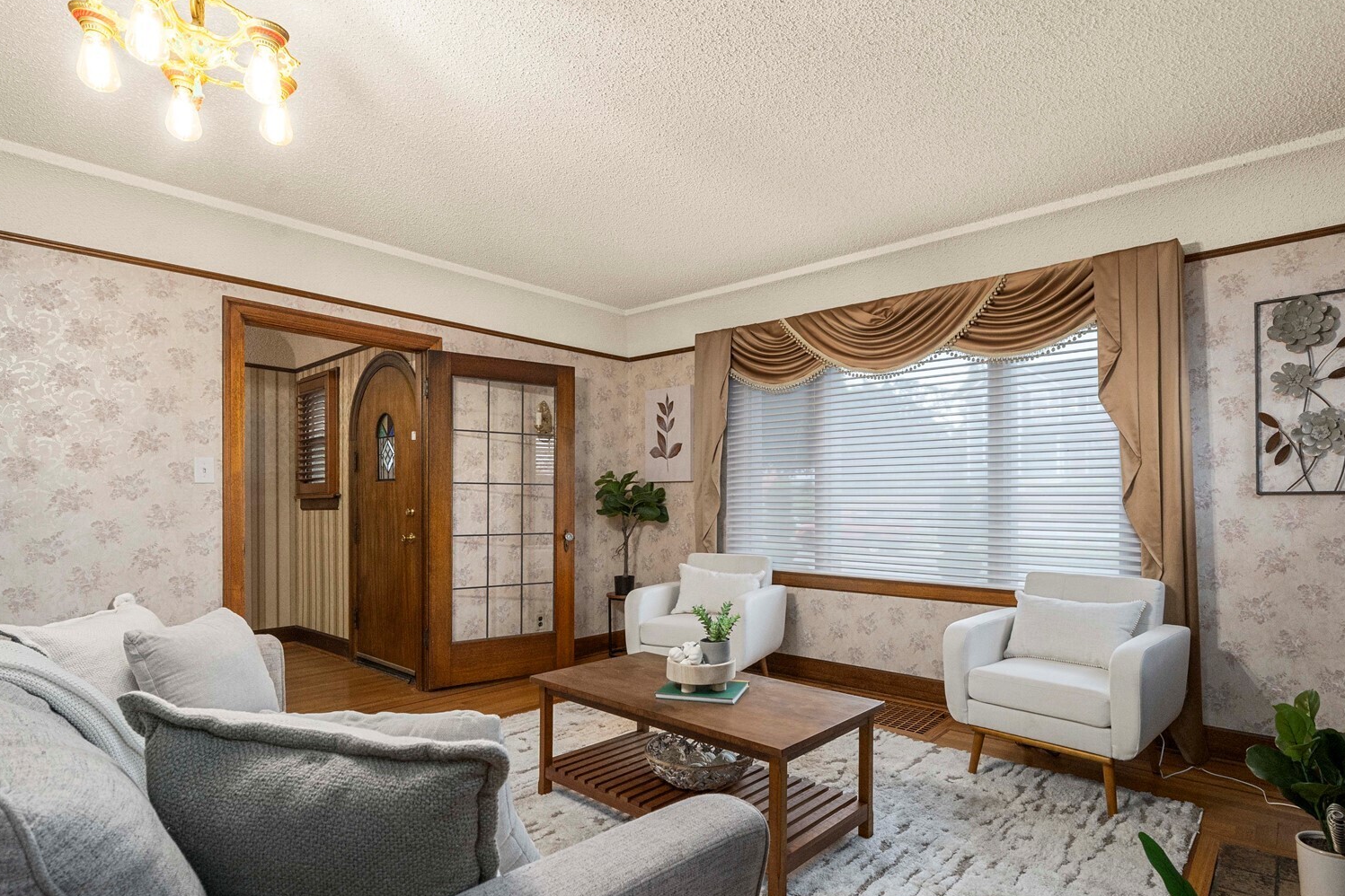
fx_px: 635
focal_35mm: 17
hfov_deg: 92.9
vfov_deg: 70.3
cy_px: 480
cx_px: 752
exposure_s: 1/30
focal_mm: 15
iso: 2000
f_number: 8
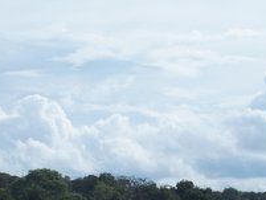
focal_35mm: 167
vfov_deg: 8.9
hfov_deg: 11.8
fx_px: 1284
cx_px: 115
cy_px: 153
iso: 100
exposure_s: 1/800
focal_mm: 14.5
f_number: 5.6
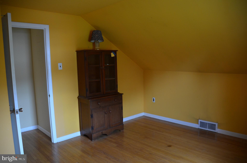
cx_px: 124
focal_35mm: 27
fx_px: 185
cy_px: 82
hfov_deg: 67.5
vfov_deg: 47.7
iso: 800
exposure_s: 1/30
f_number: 3.5
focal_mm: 18
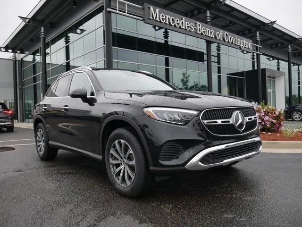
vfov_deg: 49.8
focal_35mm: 28
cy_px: 114
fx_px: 244
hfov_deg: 63.4
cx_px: 151
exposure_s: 1/125
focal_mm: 14
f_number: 4
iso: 200
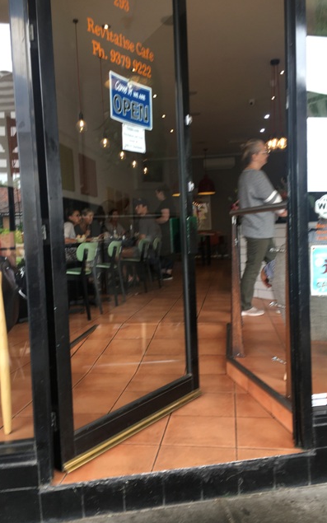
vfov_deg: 61.2
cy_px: 260
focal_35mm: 31
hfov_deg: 40.6
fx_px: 442
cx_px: 166
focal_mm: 4.15
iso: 25
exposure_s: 1/50
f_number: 2.2
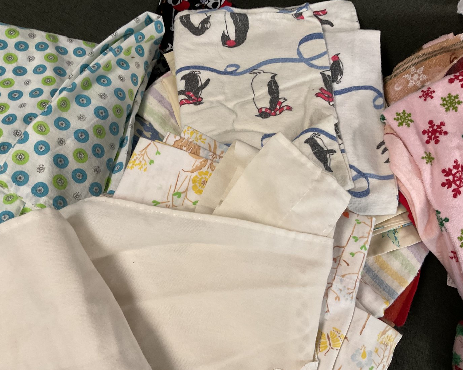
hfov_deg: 57.2
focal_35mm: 31
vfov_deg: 47.1
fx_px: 425
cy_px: 184
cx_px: 228
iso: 80
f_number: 1.8
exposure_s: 1/60
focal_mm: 3
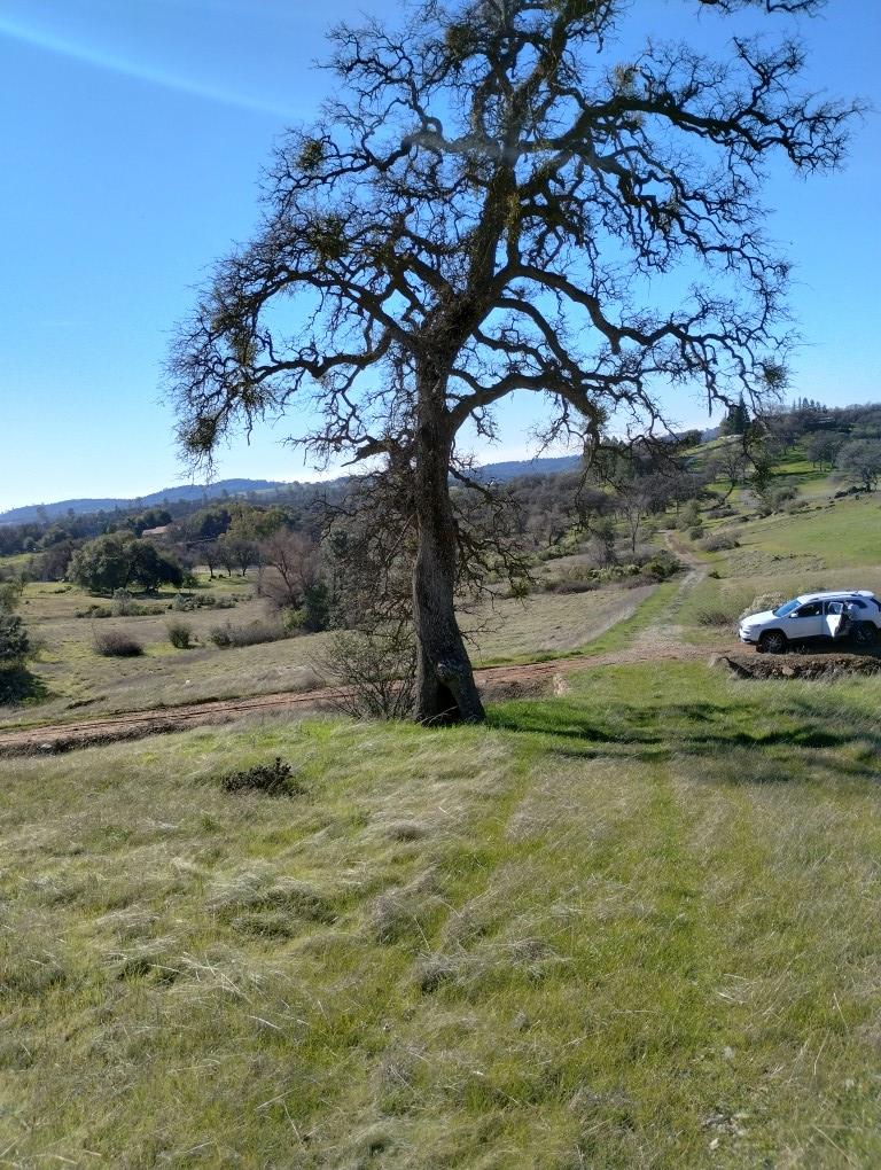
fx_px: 948
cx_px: 440
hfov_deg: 49.9
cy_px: 585
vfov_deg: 63.4
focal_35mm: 28
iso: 100
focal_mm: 4.27
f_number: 1.8
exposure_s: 1/689
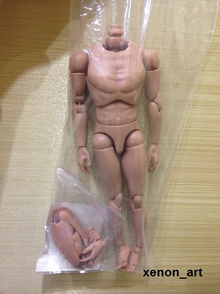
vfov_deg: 55.4
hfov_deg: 42.9
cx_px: 110
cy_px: 147
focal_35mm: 33
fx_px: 280
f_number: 2.4
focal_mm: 4.13
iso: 125
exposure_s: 1/20
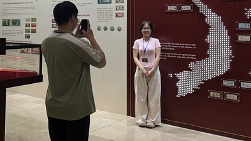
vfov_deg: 25.2
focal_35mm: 46
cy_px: 15
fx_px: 306
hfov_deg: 43.7
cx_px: 77
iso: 80
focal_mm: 5.1
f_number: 1.6
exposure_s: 1/50
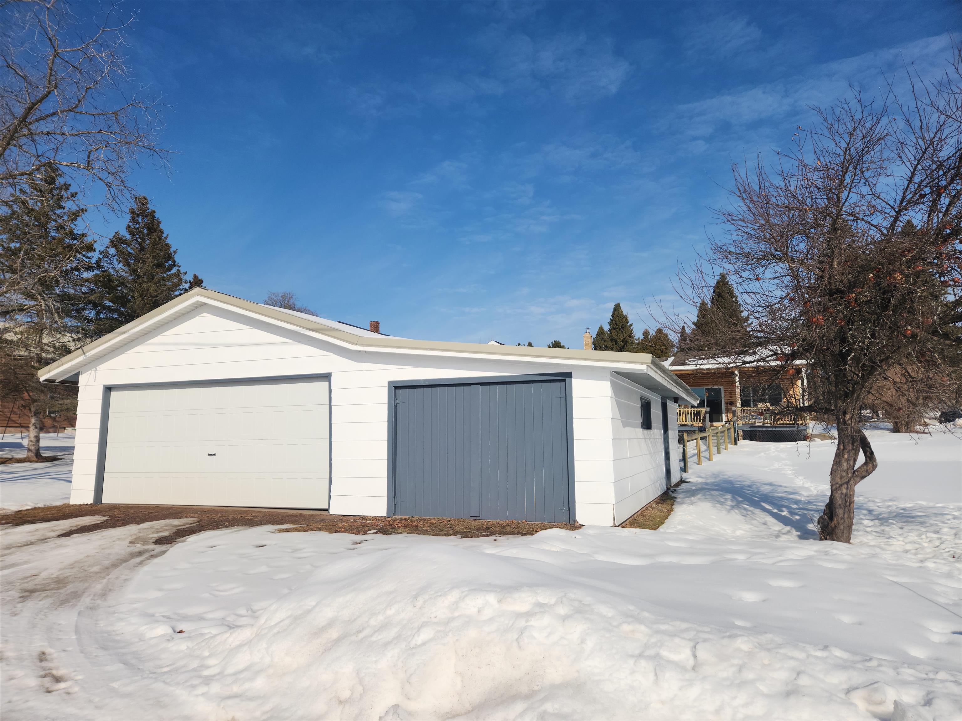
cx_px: 481
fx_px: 639
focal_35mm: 23
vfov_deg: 58.9
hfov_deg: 73.9
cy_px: 360
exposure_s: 1/3581
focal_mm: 5.4
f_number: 1.8
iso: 20
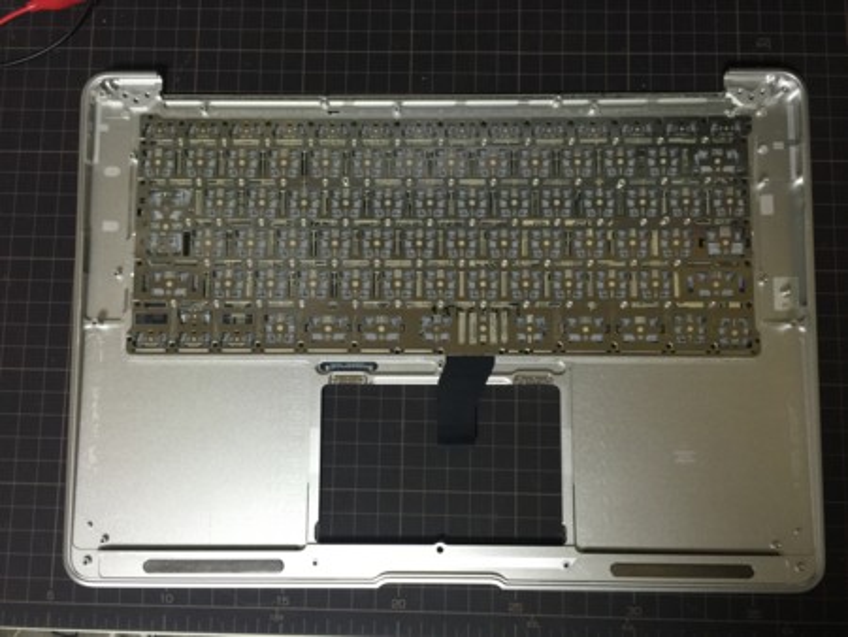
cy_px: 318
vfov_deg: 48.3
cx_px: 424
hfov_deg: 61.6
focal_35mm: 29
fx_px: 711
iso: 50
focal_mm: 4.15
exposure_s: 1/15
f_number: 2.2
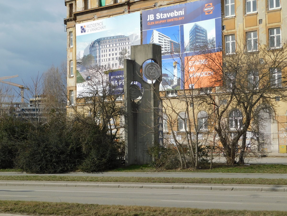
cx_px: 144
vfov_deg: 20.7
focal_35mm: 71
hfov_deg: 27.4
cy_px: 108
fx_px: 589
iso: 125
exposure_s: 1/1250
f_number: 4.3
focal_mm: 12.6
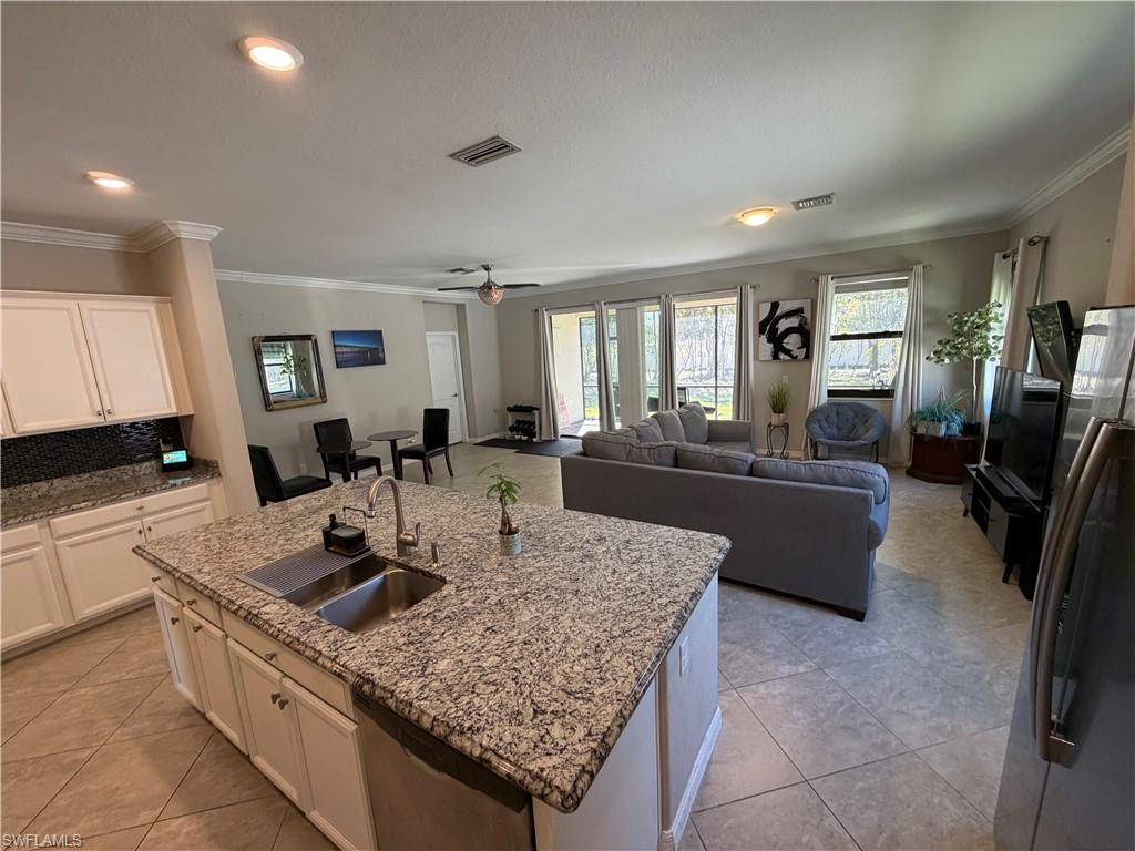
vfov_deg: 85.7
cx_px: 568
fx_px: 459
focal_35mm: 14
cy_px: 426
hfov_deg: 102.1
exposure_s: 1/60
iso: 200
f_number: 2.2
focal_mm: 2.22
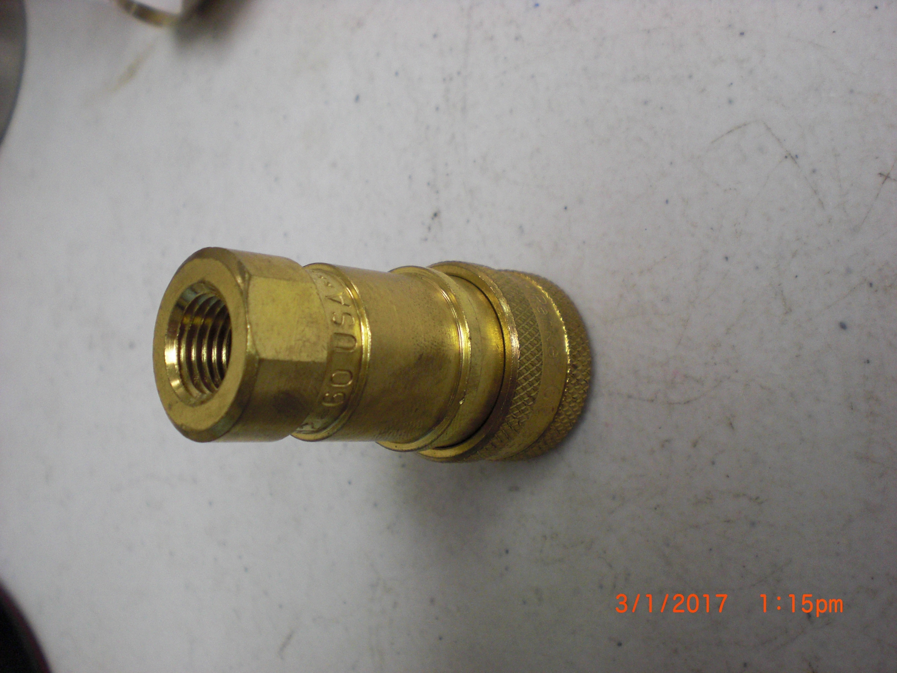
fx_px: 985
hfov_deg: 49.0
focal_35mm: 38
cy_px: 336
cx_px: 448
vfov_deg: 37.7
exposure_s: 1/60
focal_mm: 6.3
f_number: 3.1
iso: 200
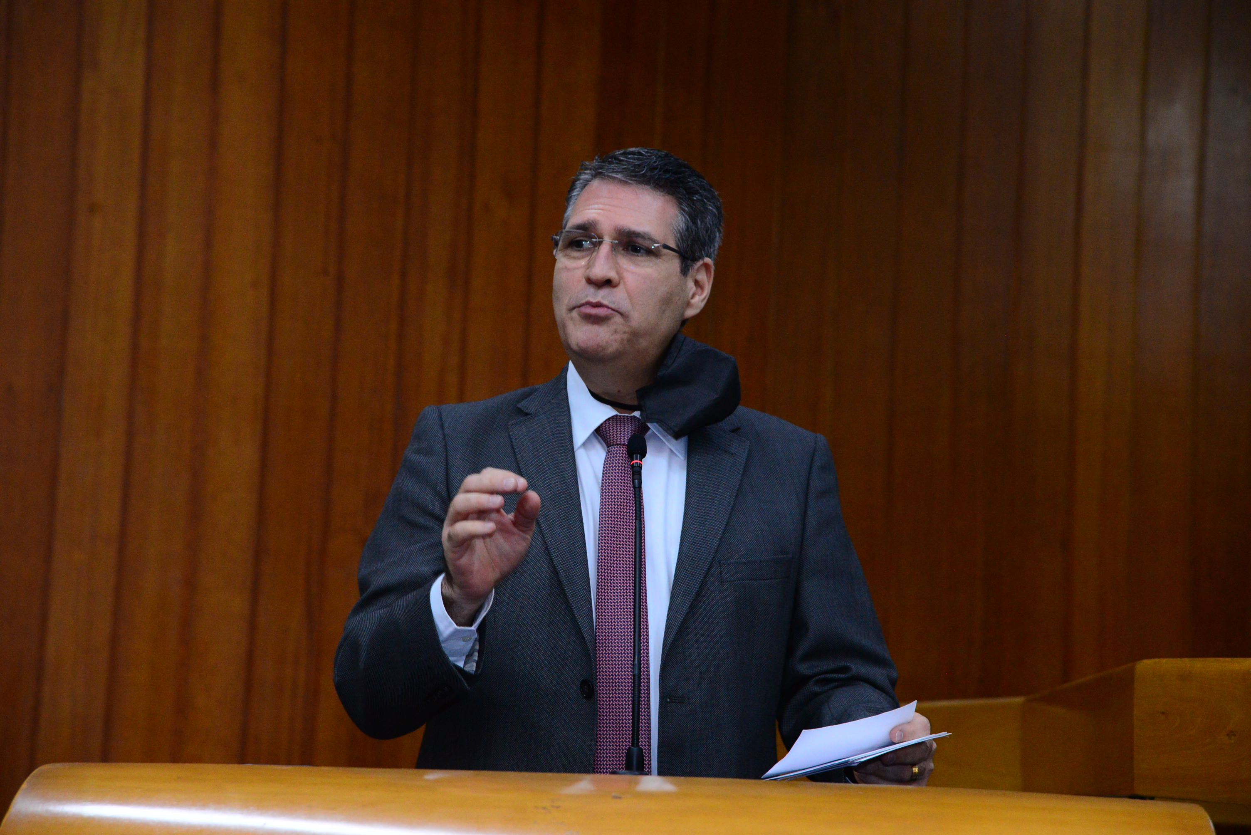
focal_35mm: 105
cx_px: 626
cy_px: 418
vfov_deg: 13.1
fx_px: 3650
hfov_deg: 19.4
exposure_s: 1/125
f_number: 5.6
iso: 3200
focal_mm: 105
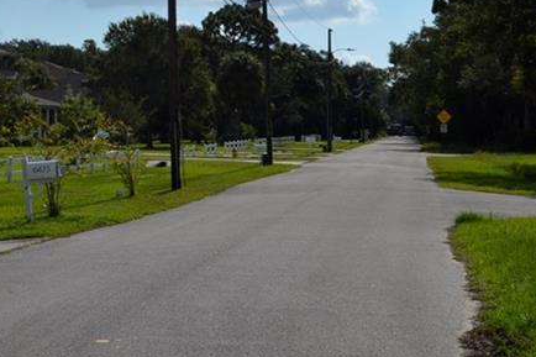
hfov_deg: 21.9
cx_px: 110
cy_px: 130
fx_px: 1369
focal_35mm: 92
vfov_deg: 14.8
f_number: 10
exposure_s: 1/400
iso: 100
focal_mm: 26
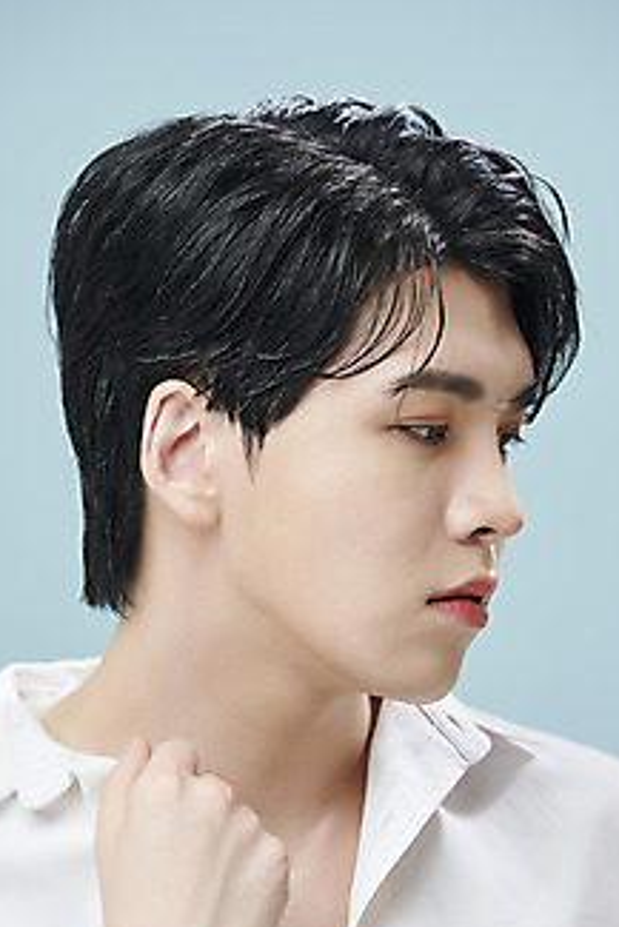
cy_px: 491
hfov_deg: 5.9
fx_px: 6028
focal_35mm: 234
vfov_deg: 8.8
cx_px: 304
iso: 50
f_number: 5.6
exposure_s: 1/125
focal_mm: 190
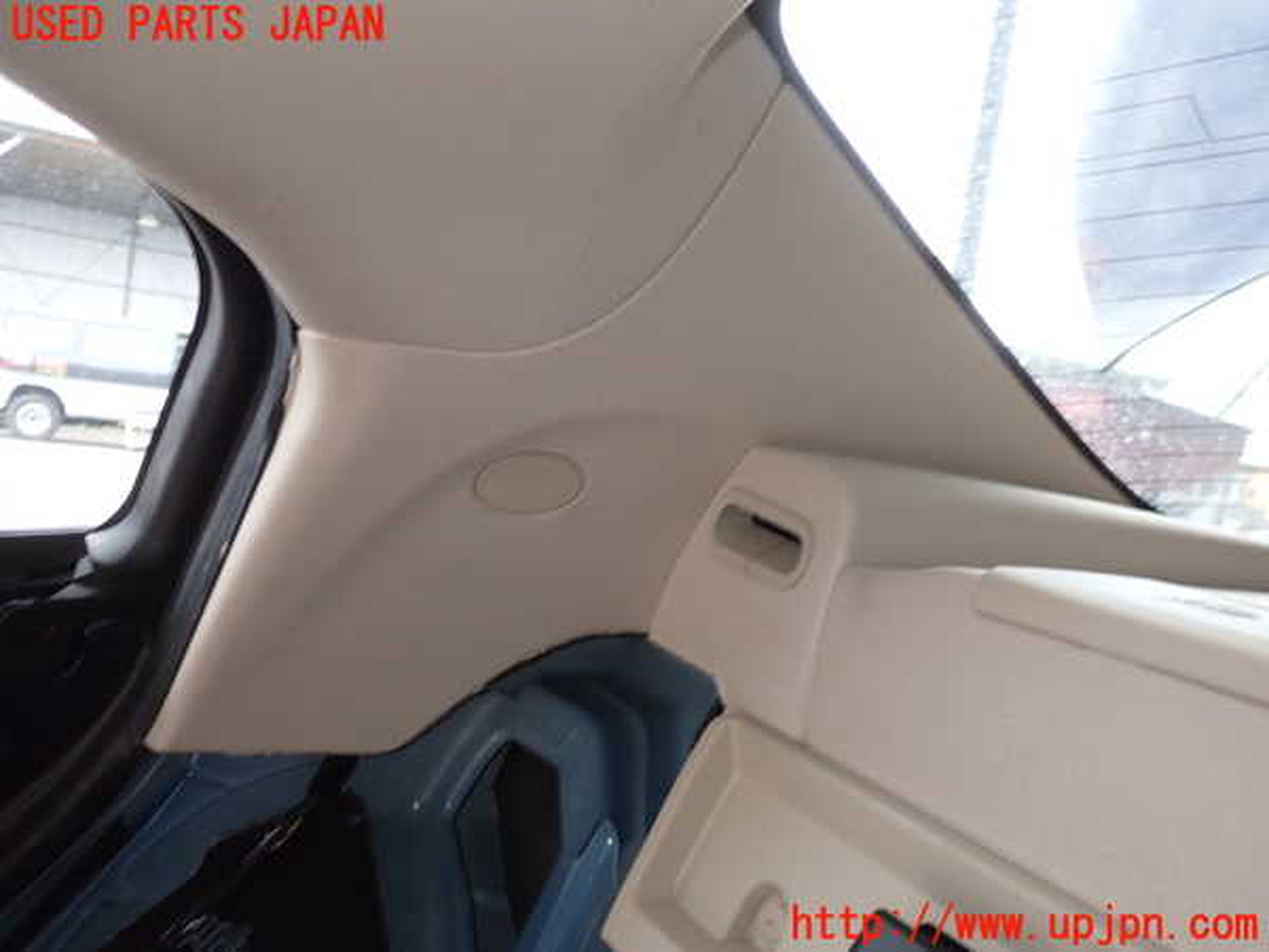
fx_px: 1100
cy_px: 476
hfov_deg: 60.0
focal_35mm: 30
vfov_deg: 46.8
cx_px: 634
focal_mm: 5.4
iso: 200
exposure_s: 1/30
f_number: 2.3
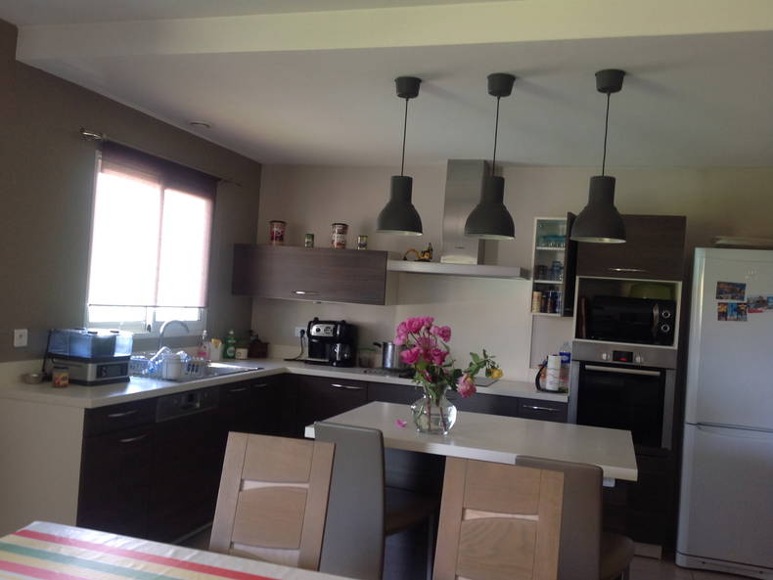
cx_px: 386
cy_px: 290
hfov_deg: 52.6
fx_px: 782
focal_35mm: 35
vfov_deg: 40.7
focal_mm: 4.28
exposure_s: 1/15
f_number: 2.4
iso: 64
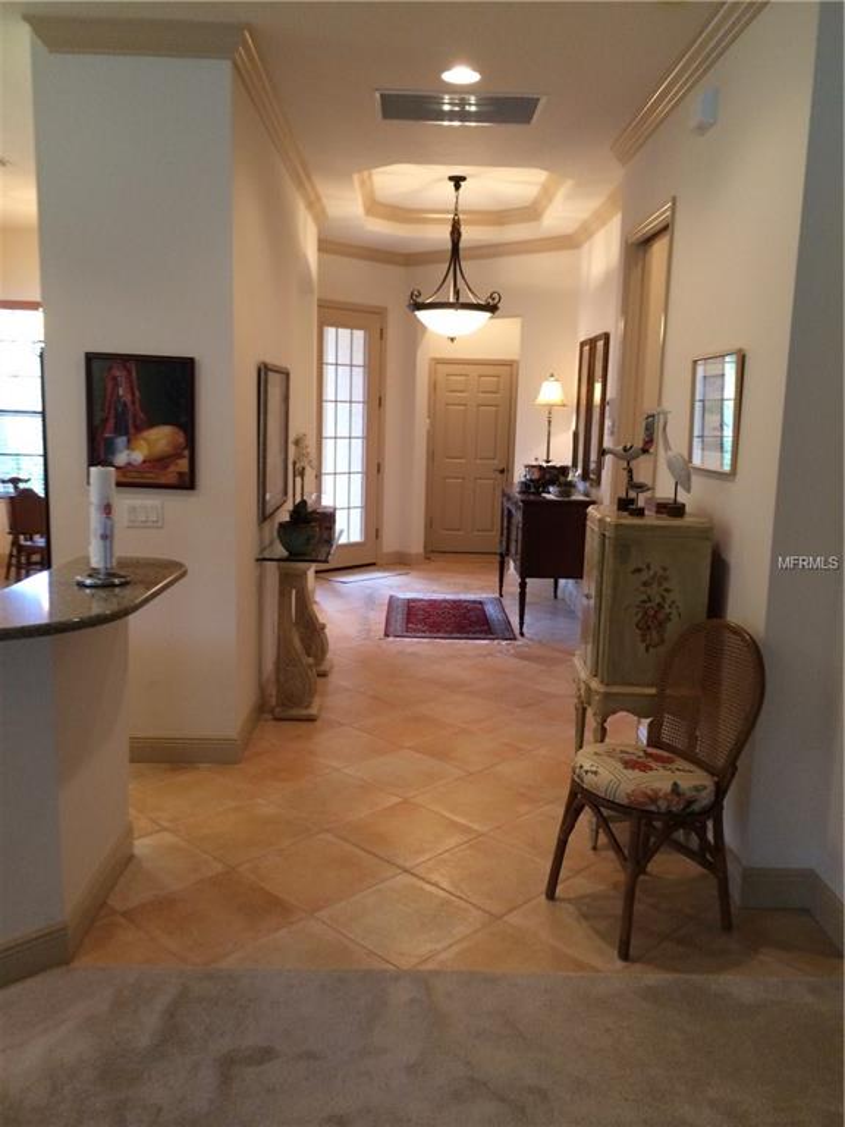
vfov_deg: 60.0
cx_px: 422
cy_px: 564
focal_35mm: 30
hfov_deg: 46.8
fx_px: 976
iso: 125
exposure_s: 1/30
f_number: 2.2
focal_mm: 4.12
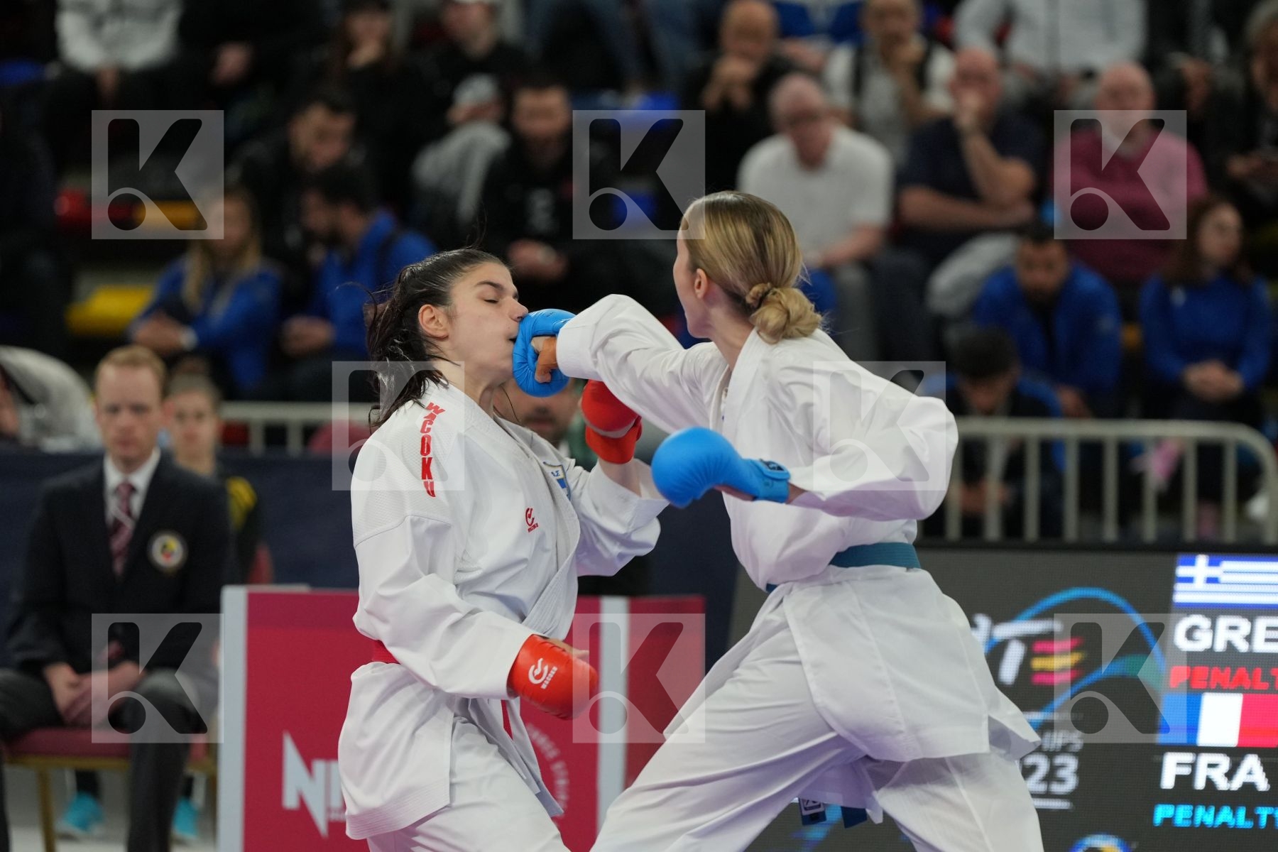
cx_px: 639
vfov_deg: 5.0
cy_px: 426
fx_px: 9833
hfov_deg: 7.4
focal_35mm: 277
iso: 1600
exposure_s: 1/1000
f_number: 2.8
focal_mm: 185
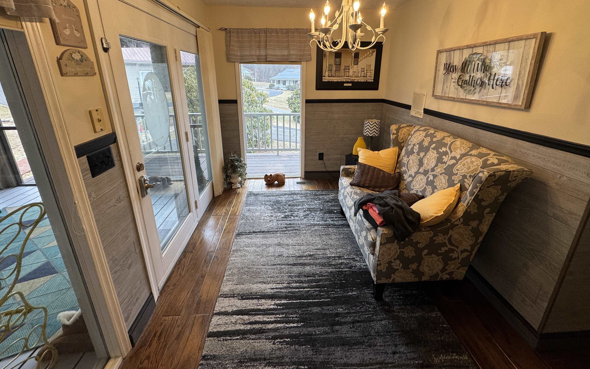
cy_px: 147
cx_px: 297
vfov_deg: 74.0
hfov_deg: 101.5
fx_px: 241
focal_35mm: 15
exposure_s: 1/120
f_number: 2.2
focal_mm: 2.22
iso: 125
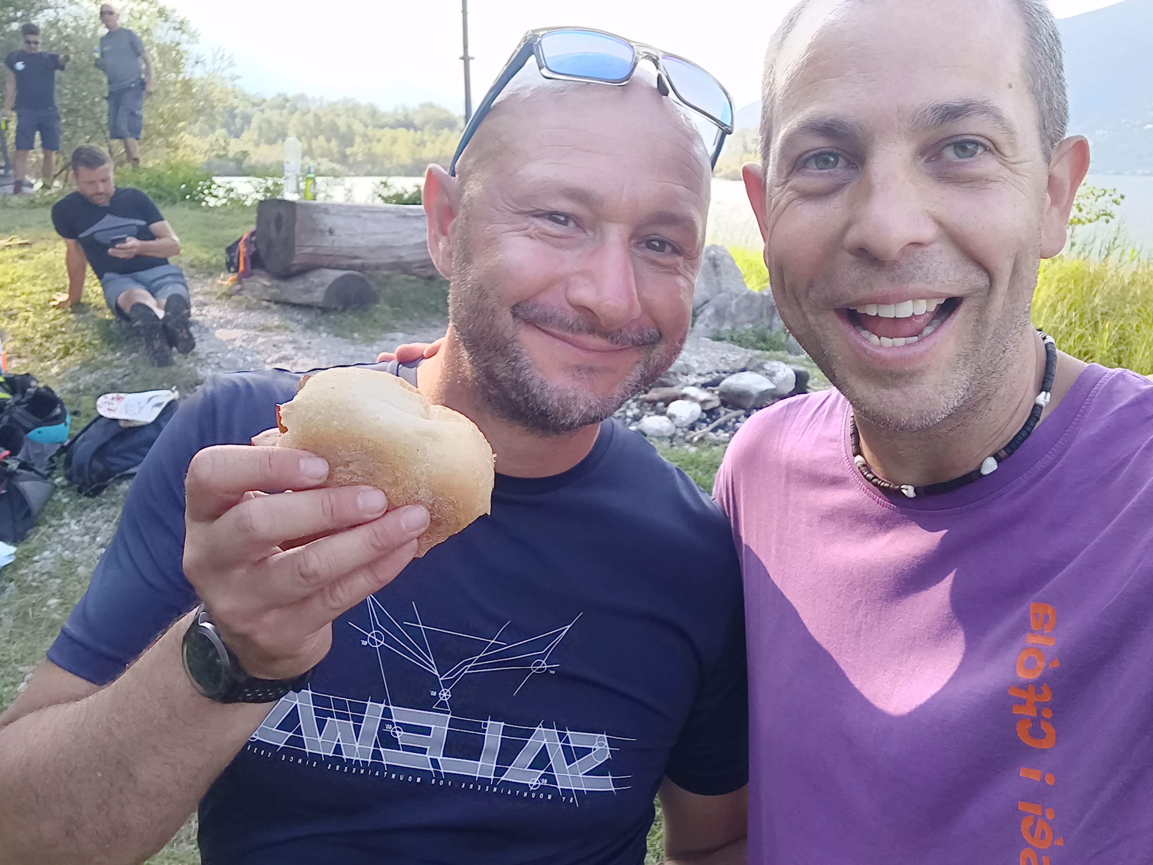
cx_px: 658
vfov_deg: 58.8
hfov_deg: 73.5
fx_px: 766
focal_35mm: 23
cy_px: 408
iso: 125
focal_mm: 3.52
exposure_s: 1/216
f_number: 2
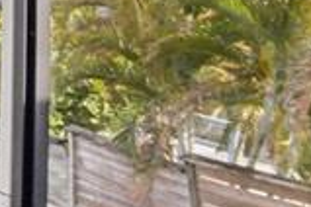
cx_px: -681
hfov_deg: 10.7
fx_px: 890
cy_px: -78
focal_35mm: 103
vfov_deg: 12.8
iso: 400
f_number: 8
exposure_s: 1/800
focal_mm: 16
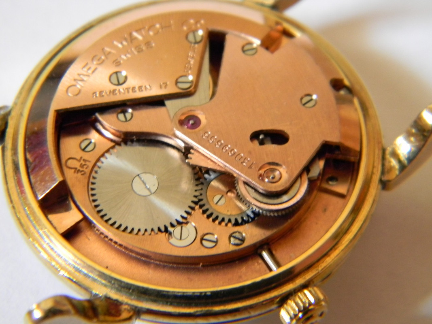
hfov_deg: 23.6
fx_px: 1036
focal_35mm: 83
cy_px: 162
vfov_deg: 17.8
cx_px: 216
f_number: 4.5
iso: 400
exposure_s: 1/7.7
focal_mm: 15.1
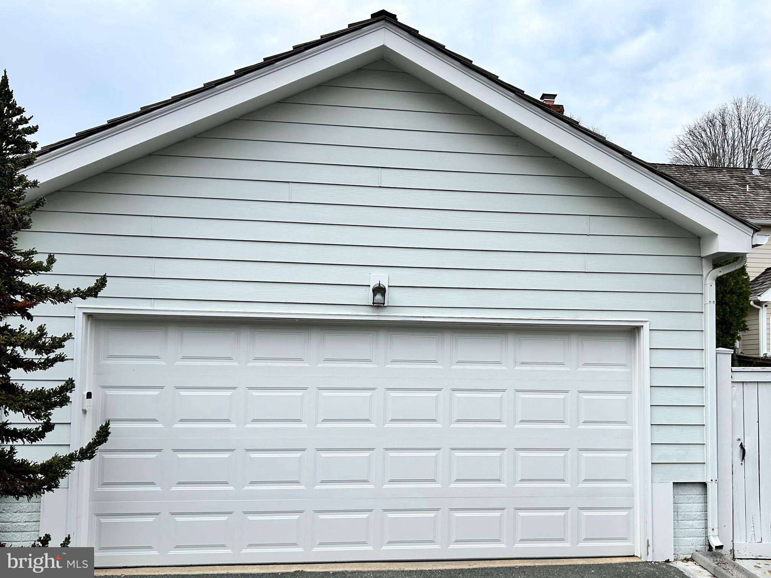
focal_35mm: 26
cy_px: 289
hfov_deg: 67.3
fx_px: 579
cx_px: 386
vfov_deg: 53.1
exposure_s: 1/1009
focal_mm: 5.7
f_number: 1.5
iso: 50
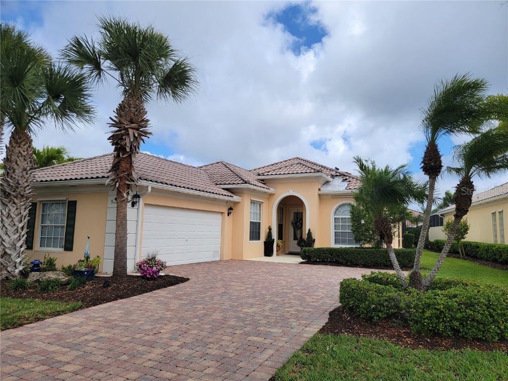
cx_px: 254
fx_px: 352
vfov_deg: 56.8
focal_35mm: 24
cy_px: 190
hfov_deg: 71.6
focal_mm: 6.7
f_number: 1.8
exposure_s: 1/1120
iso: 16
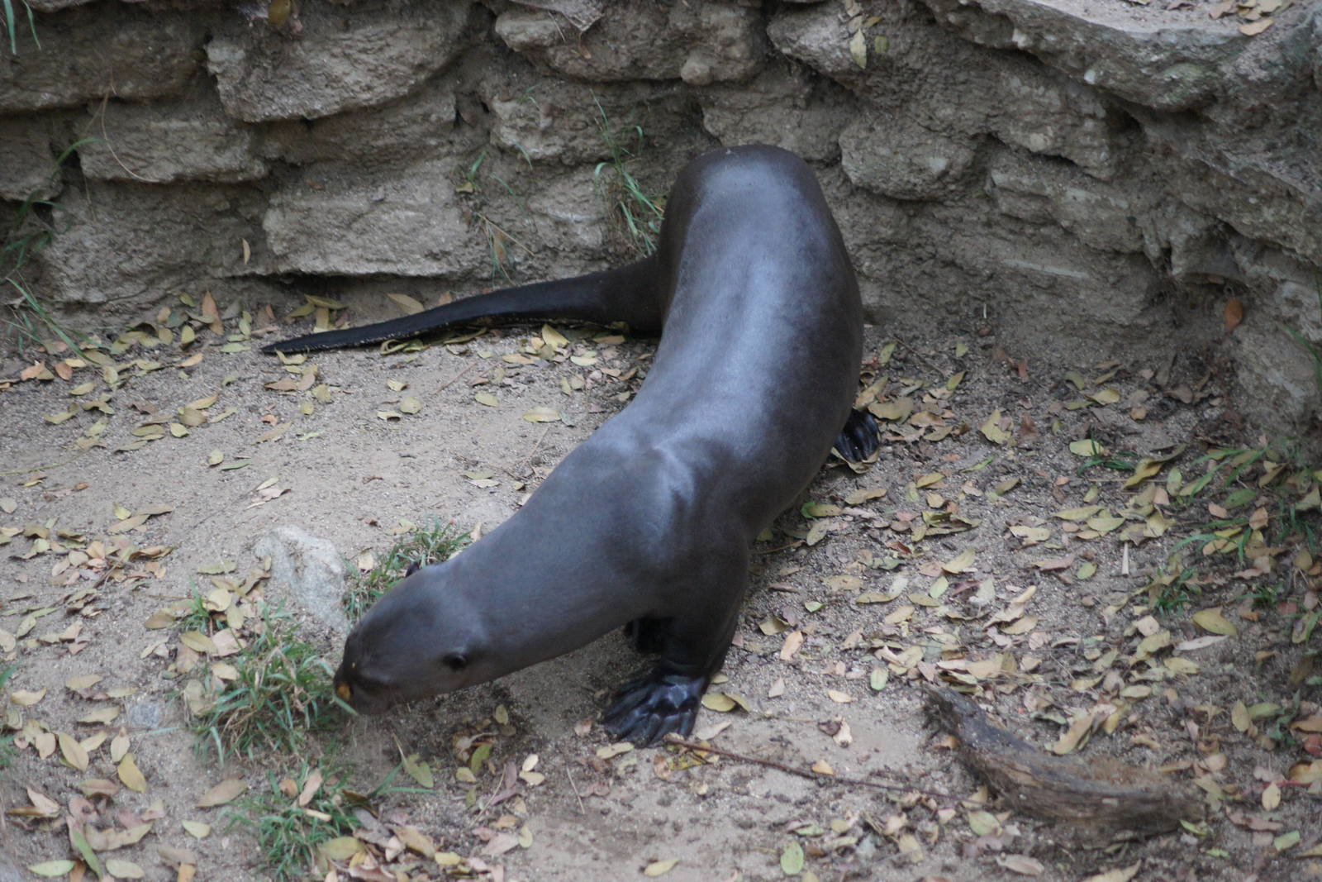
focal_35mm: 135
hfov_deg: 15.2
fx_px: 4958
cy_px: 441
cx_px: 661
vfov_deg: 10.2
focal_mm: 90
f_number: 4
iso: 1600
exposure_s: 1/200
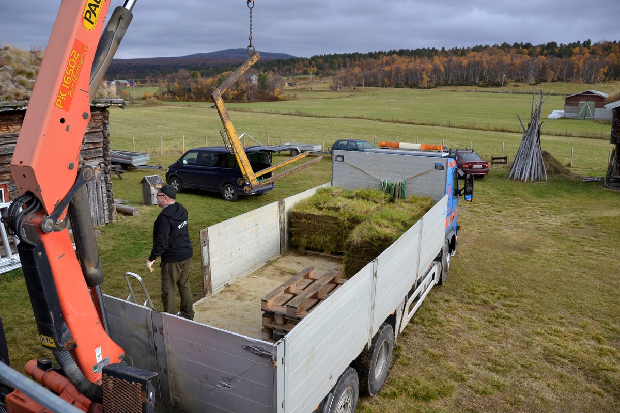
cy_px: 206
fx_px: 465
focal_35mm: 27
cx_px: 310
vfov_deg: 47.9
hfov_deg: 67.4
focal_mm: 18
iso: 400
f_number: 3.5
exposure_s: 1/800
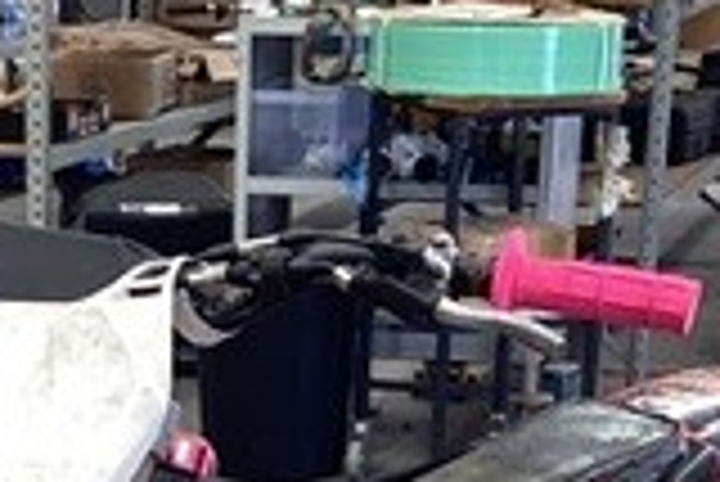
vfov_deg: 9.7
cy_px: 1077
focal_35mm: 129
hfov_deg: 15.7
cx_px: 76
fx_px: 2582
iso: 64
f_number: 2.4
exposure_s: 1/60
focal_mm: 3.3
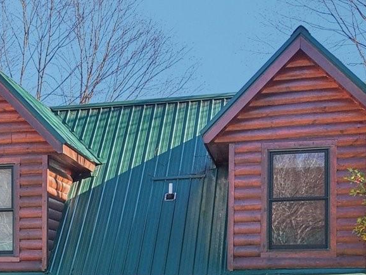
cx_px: 12
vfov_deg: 16.7
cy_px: 324
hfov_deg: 22.3
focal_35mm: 85
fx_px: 899
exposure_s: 1/800
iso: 100
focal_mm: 8.7
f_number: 1.8
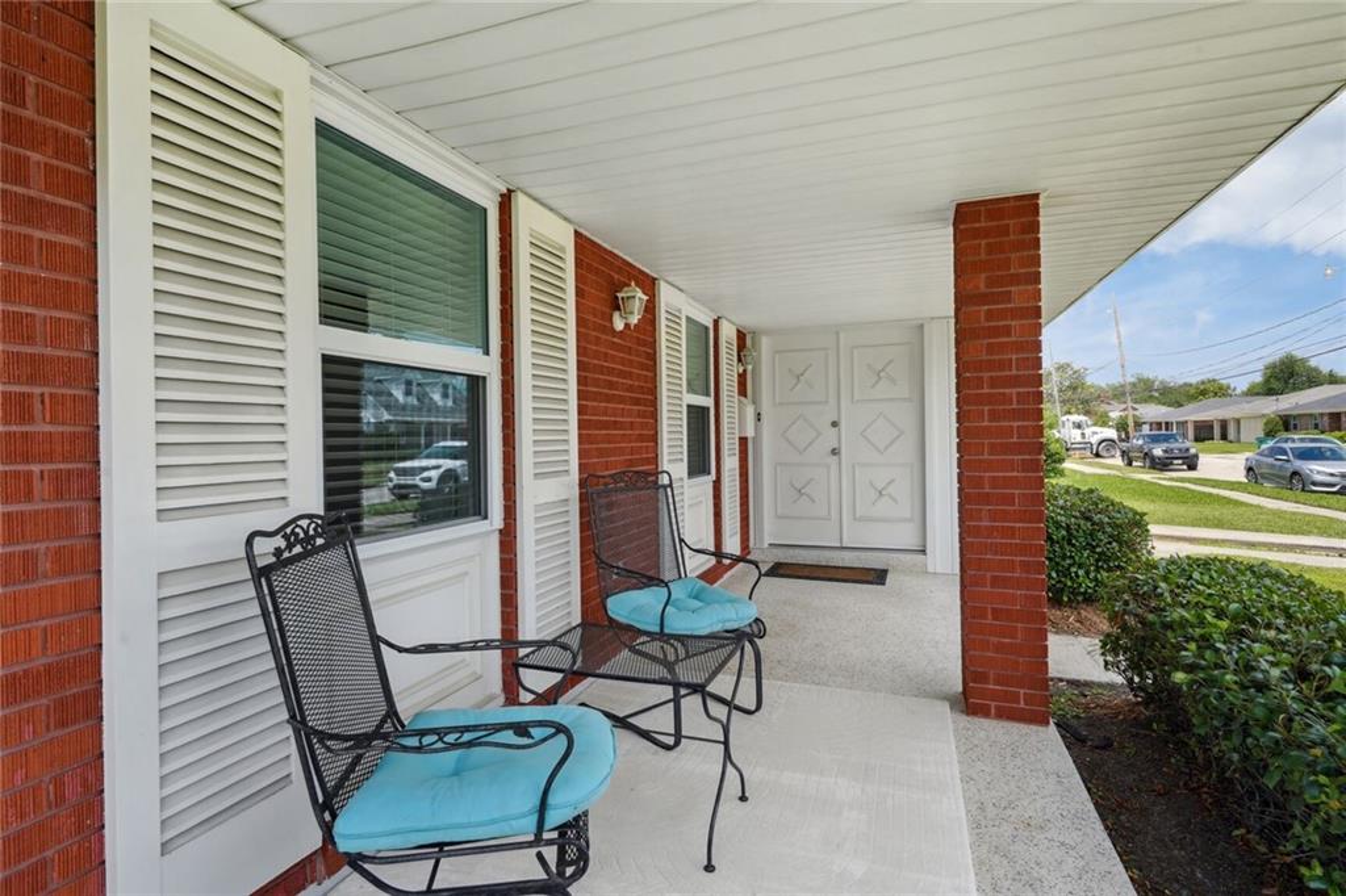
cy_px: 448
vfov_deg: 70.4
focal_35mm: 17
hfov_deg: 93.3
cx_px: 673
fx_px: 635
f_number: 11
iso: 800
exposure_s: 1/320
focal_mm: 17
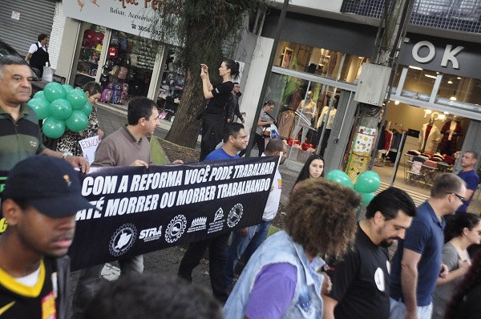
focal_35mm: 46
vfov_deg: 28.8
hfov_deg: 42.4
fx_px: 620
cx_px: 240
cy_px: 160
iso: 3200
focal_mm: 31
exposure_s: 1/500
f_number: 4
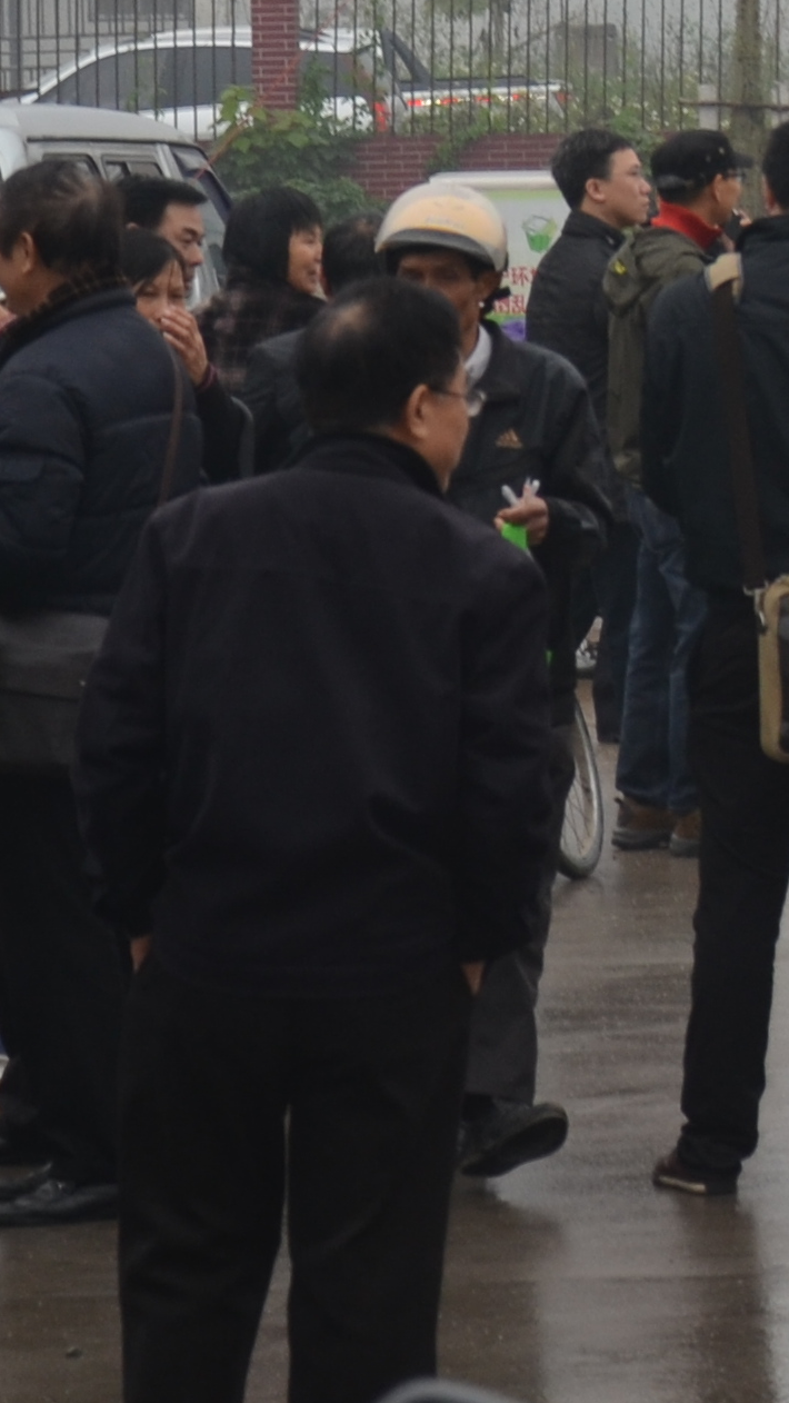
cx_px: 1776
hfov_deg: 4.8
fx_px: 9111
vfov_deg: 8.7
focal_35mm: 245
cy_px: -253
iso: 200
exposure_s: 1/200
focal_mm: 40
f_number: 4.5
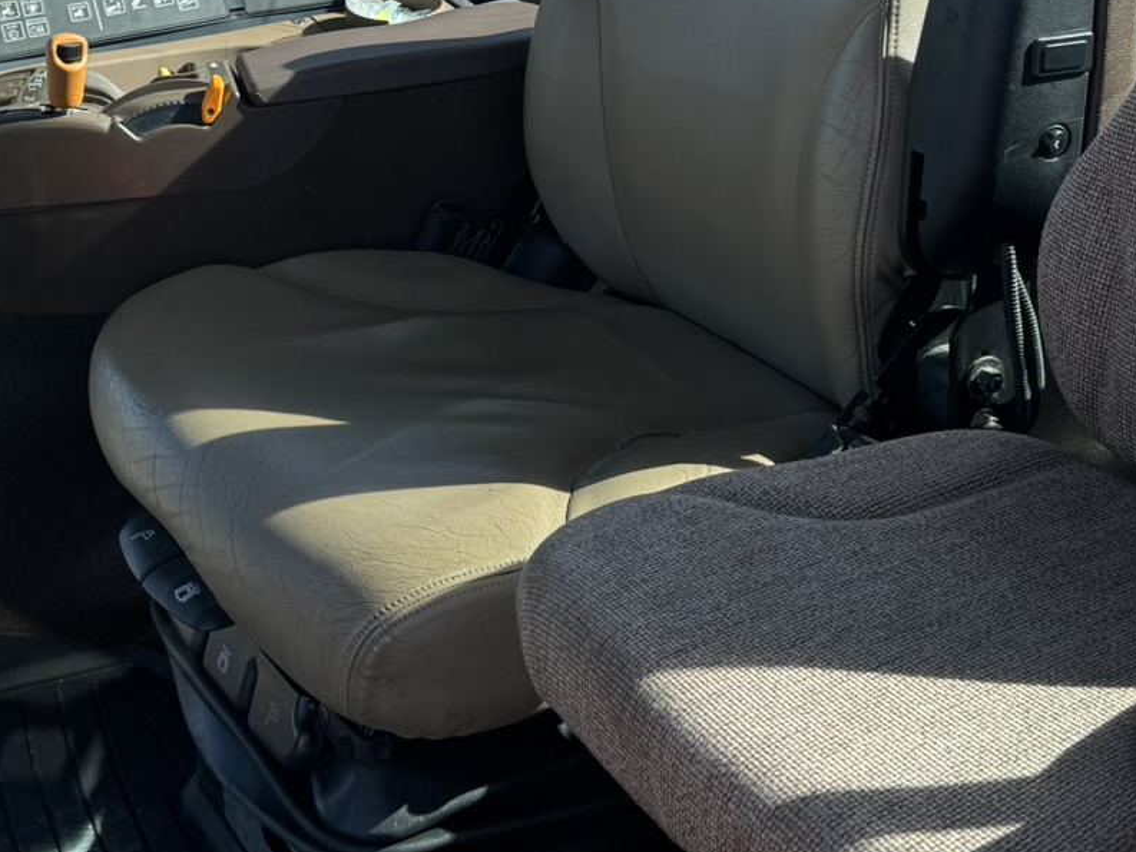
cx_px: 454
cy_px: 49
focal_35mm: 62
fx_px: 2035
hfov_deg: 31.1
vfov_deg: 22.9
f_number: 1.78
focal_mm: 6.76
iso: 80
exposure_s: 1/1923
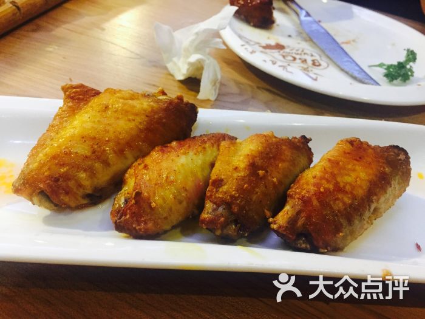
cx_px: 212
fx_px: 356
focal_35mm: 29
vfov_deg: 48.2
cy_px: 160
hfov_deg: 61.7
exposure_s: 1/33
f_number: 2.2
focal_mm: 4.15
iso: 250
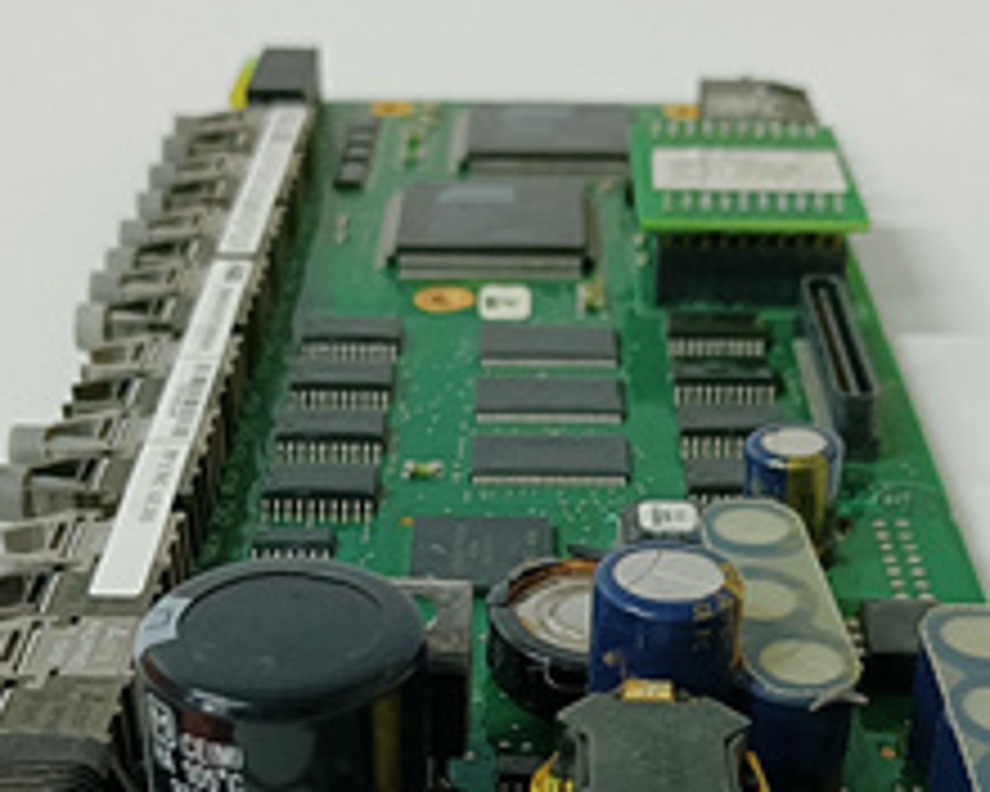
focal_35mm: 60
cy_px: 659
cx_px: 486
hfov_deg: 31.5
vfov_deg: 24.9
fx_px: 1758
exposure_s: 1/50
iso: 818
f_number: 1.9
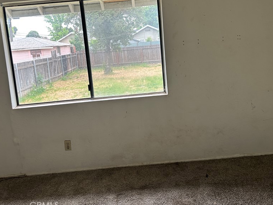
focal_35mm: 32
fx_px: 252
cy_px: 74
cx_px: 138
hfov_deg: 56.8
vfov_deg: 43.7
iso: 64
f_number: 1.78
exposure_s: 1/121
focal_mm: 6.86
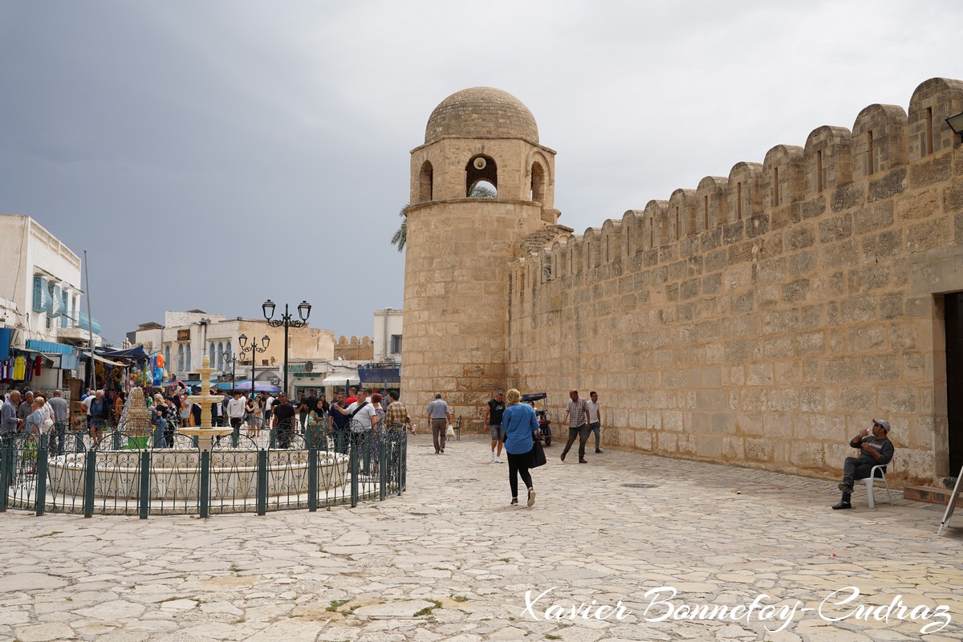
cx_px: 482
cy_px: 321
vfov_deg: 37.9
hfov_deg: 54.4
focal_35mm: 35
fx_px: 936
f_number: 8
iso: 100
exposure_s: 1/320
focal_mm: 35
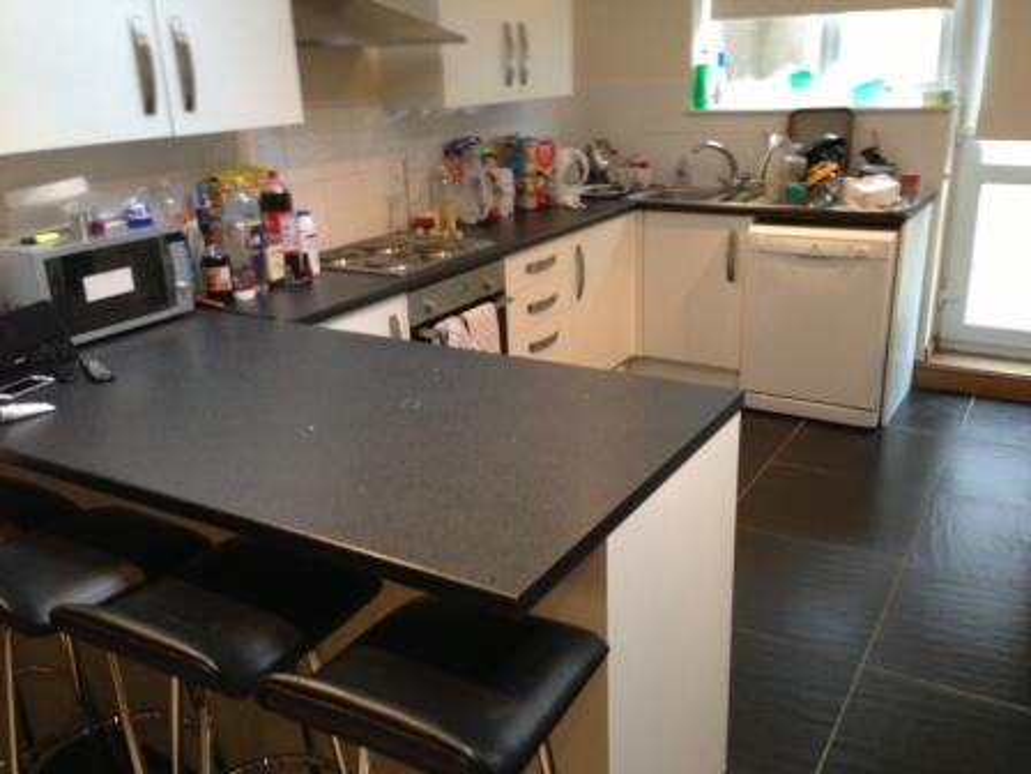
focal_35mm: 33
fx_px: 983
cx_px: 516
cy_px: 387
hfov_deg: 55.4
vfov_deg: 42.9
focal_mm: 4.13
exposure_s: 1/20
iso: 160
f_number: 2.4
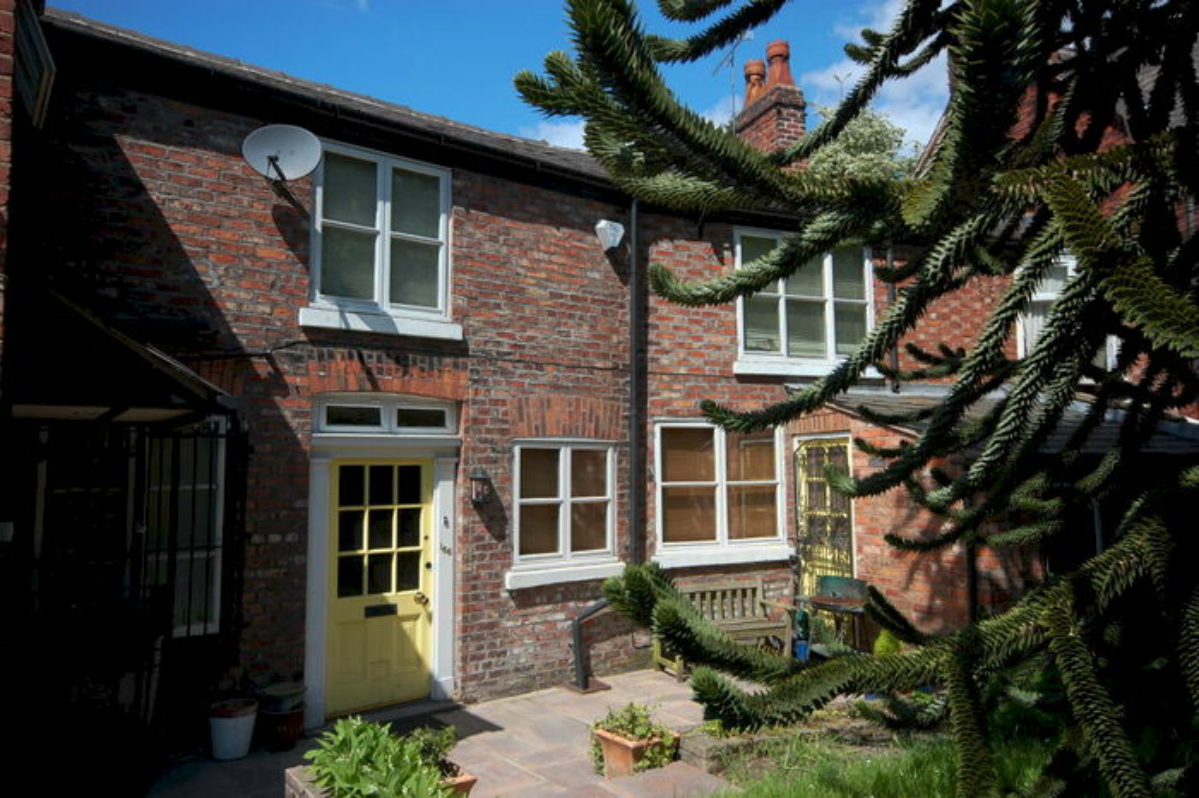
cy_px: 399
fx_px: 849
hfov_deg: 70.5
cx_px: 600
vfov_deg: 50.4
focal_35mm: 26
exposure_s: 1/250
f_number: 8
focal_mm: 17
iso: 200
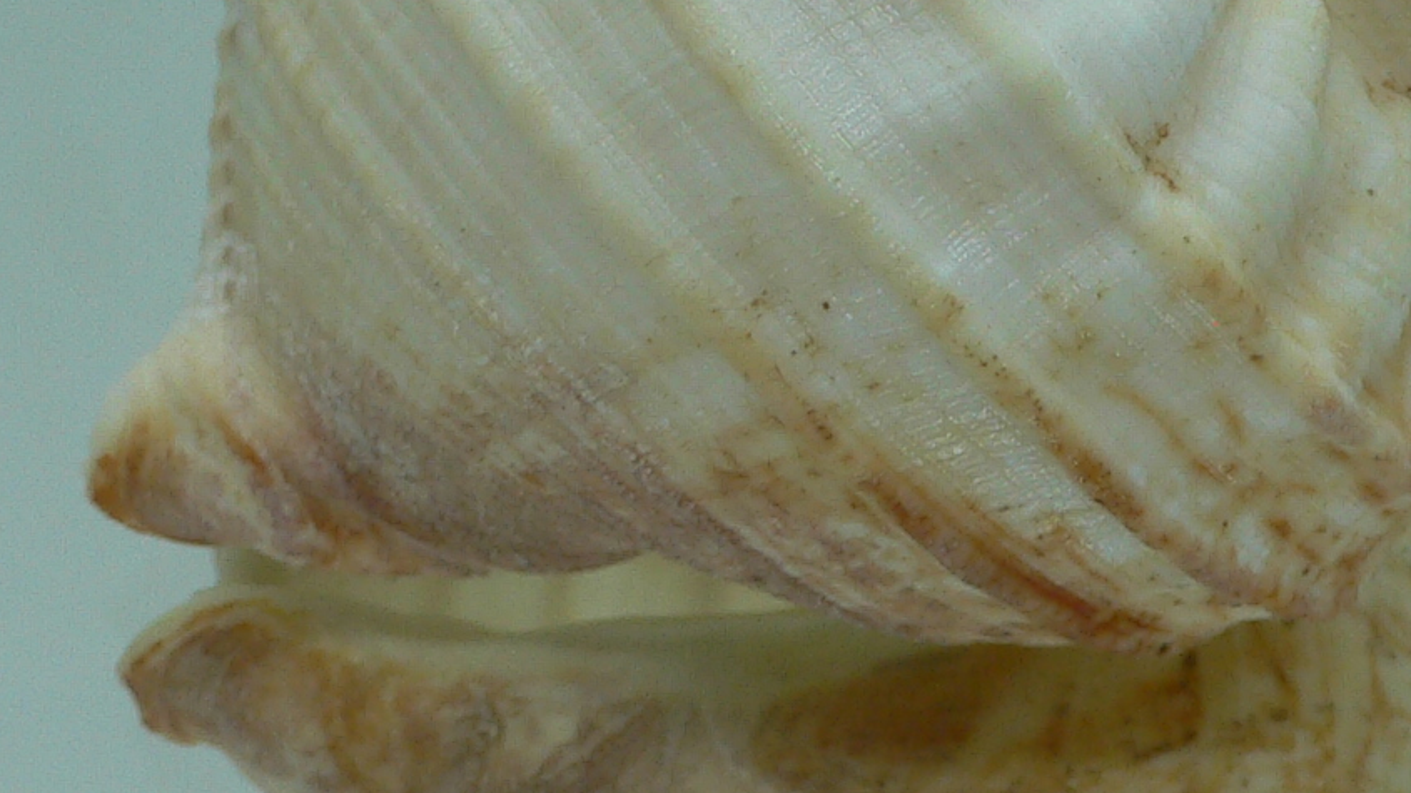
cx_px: 1027
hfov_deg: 23.2
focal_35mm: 91
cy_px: 75
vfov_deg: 13.2
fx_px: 3404
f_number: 2.8
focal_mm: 4.6
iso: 80
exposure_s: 1/60
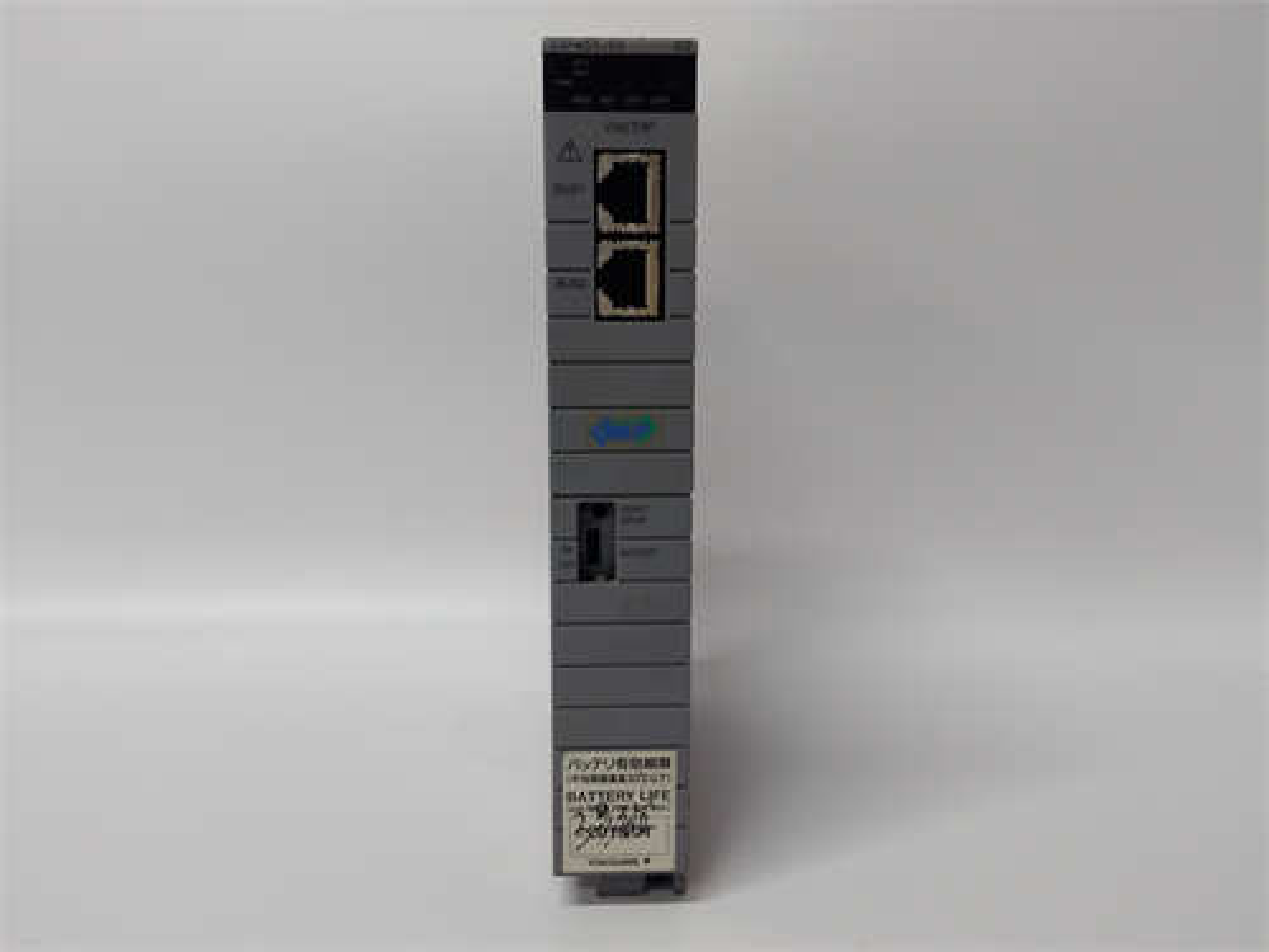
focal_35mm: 27
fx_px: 990
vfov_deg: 51.4
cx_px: 634
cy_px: 476
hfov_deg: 65.3
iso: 162
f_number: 2
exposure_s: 1/33
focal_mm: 3.79
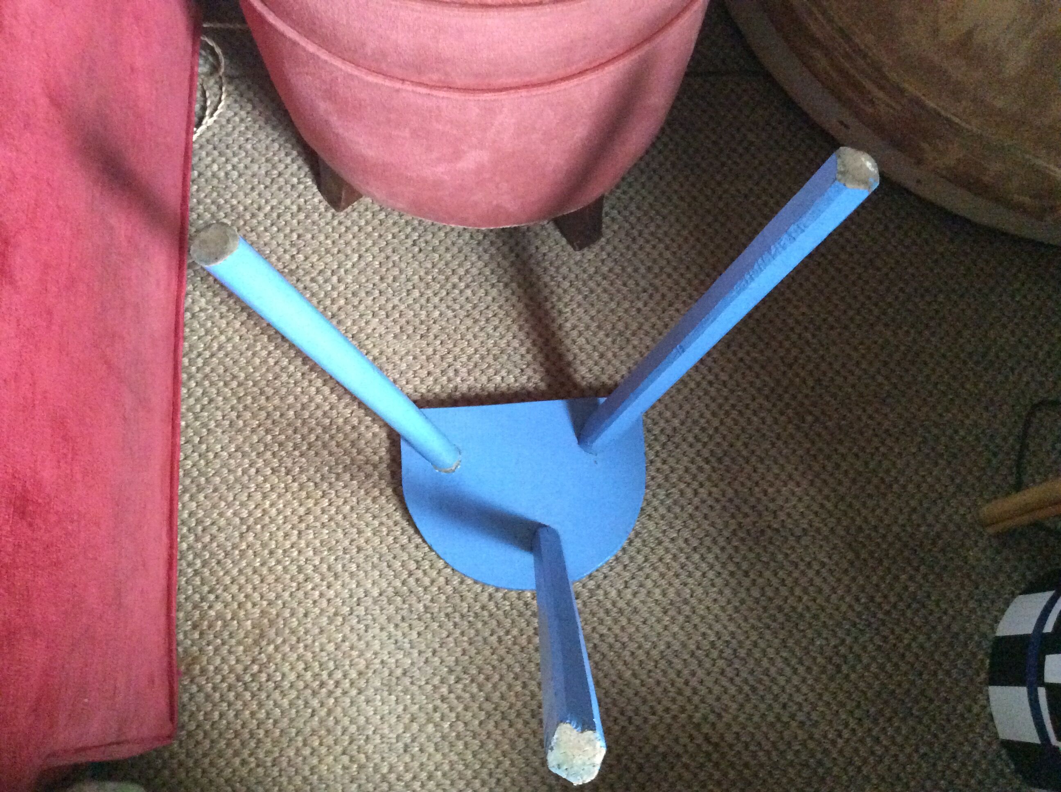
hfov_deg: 56.9
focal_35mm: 32
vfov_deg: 44.1
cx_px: 530
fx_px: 979
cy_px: 396
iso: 640
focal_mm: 3.3
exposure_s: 1/17
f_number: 2.4
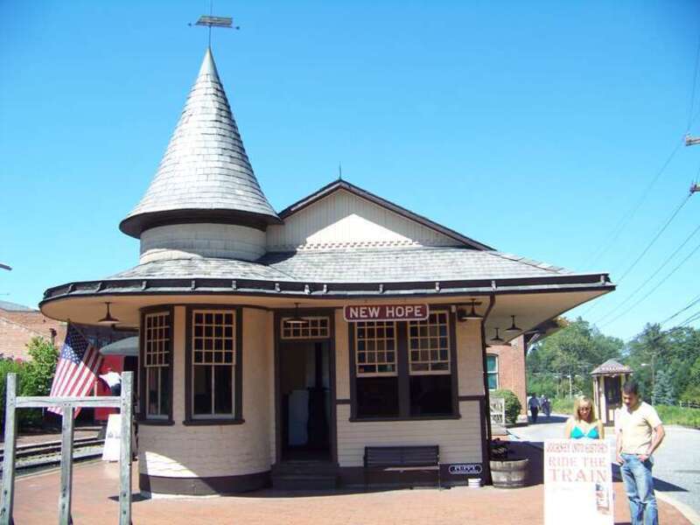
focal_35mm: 36
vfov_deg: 39.7
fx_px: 728
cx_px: 350
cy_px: 262
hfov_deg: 51.4
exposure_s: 1/500
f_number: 2.8
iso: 68
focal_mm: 5.85
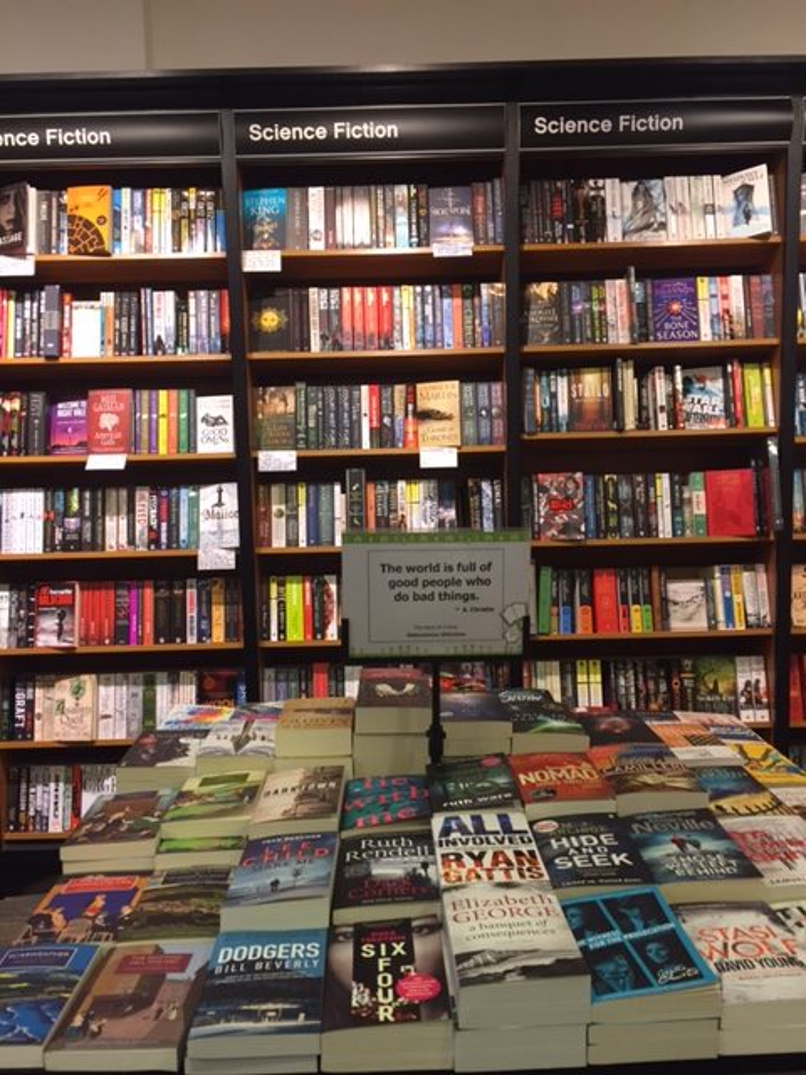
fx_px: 900
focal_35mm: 29
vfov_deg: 61.7
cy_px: 538
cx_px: 403
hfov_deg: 48.2
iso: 160
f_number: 2.2
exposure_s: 1/33
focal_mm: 4.15
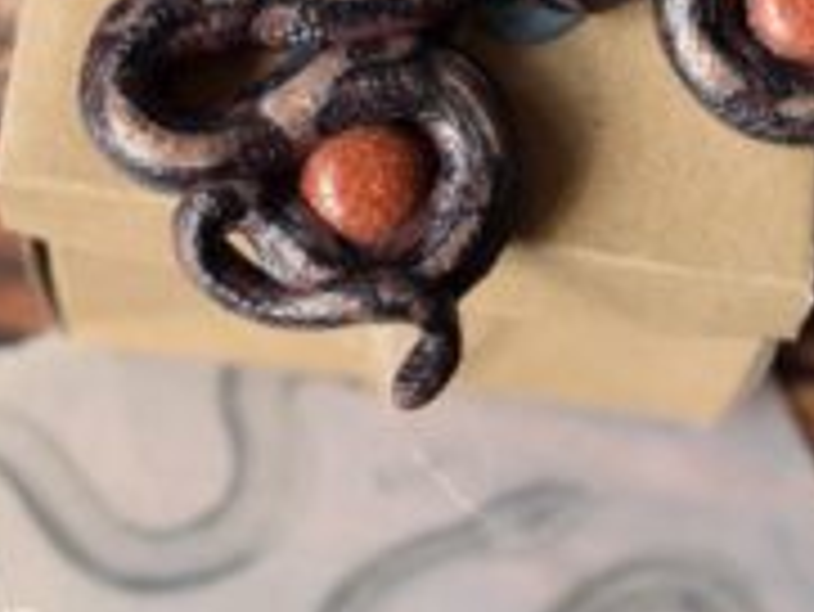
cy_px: -99
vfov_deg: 9.6
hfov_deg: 12.9
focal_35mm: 153
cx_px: 438
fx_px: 3600
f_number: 5.3
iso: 500
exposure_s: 1/60
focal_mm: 48
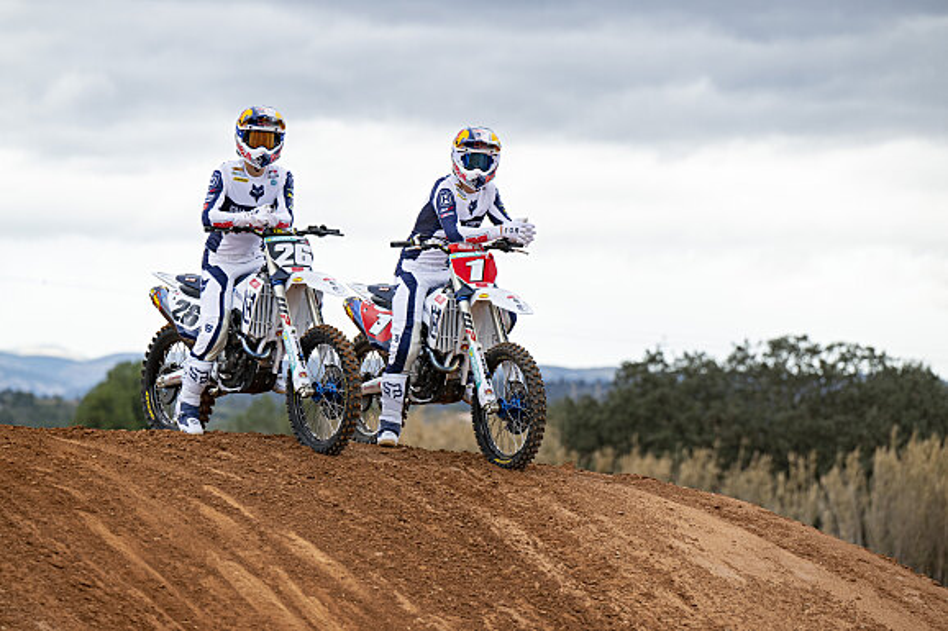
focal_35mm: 180
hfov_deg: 11.4
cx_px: 474
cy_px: 316
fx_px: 4738
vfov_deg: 7.6
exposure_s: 1/400
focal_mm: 180
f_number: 4.5
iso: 400
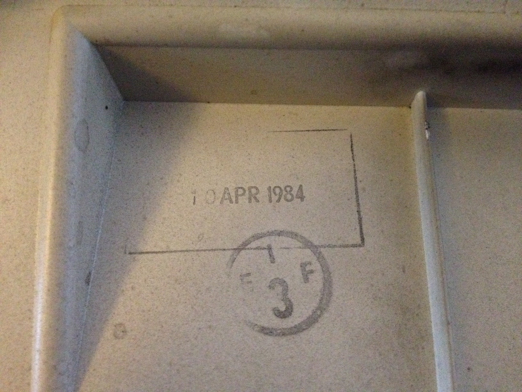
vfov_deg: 40.7
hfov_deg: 52.6
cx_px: 261
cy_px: 196
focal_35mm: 35
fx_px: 528
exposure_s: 1/15
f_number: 2.4
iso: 800
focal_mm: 4.28
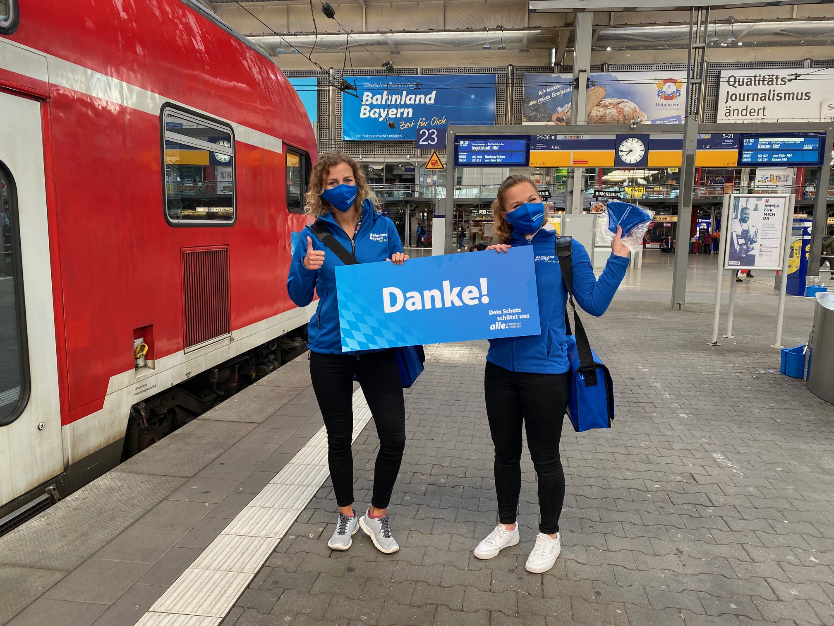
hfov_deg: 67.3
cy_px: 313
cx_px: 417
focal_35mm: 26
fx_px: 626
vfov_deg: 53.1
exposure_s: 1/121
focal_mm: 4.25
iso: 80
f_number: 1.8
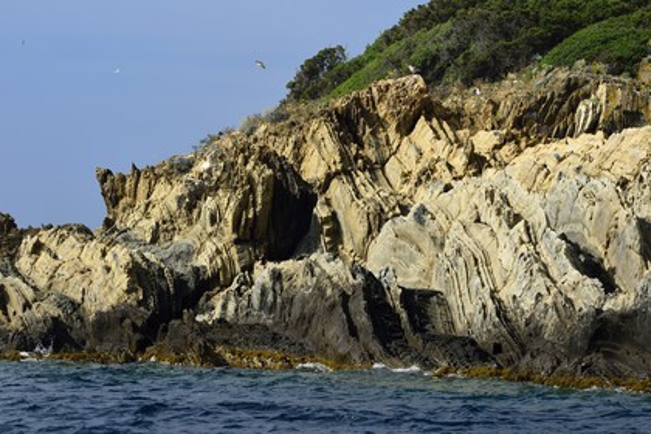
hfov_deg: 11.1
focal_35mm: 185
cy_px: 217
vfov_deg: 7.4
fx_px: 3345
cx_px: 326
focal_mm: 185
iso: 200
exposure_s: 1/640
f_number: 7.1
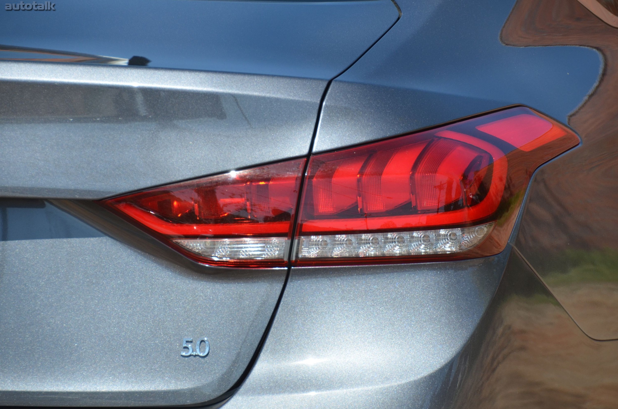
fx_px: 3855
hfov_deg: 9.2
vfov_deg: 6.1
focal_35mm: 225
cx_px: 309
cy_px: 204
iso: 400
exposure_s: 1/1600
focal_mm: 150
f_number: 5.6
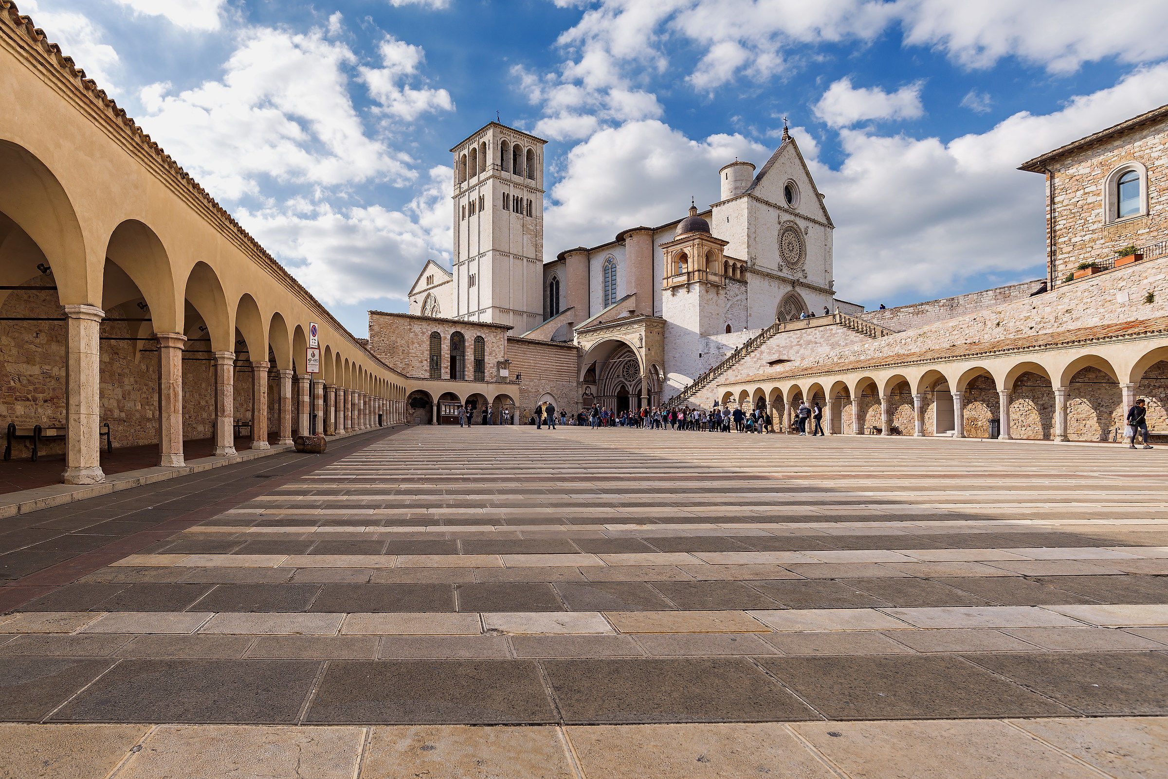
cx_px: 584
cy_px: 390
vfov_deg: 67.4
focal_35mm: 18
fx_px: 584
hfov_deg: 90.0
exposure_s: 1/200
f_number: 8
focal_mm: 18
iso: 100
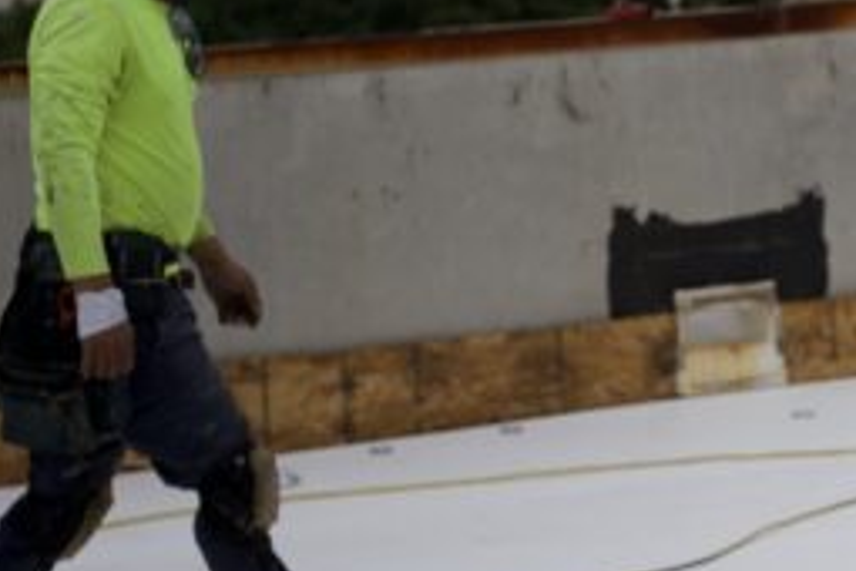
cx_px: 1642
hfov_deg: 10.0
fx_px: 4570
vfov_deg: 7.1
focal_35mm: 192
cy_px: 39
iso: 100
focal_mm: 47.8
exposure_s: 1/800
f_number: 2.8
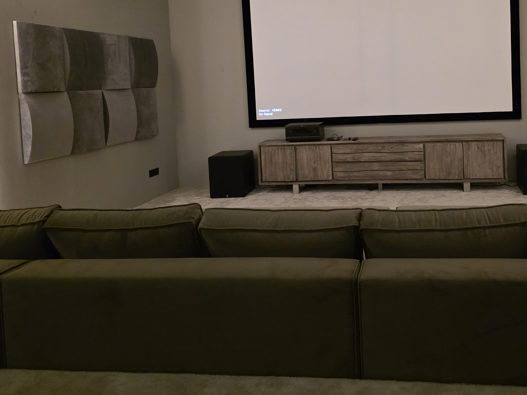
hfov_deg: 49.5
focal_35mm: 37
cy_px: 114
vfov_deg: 38.0
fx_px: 563
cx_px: 340
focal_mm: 6.3
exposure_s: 1/100
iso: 2500
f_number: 1.7
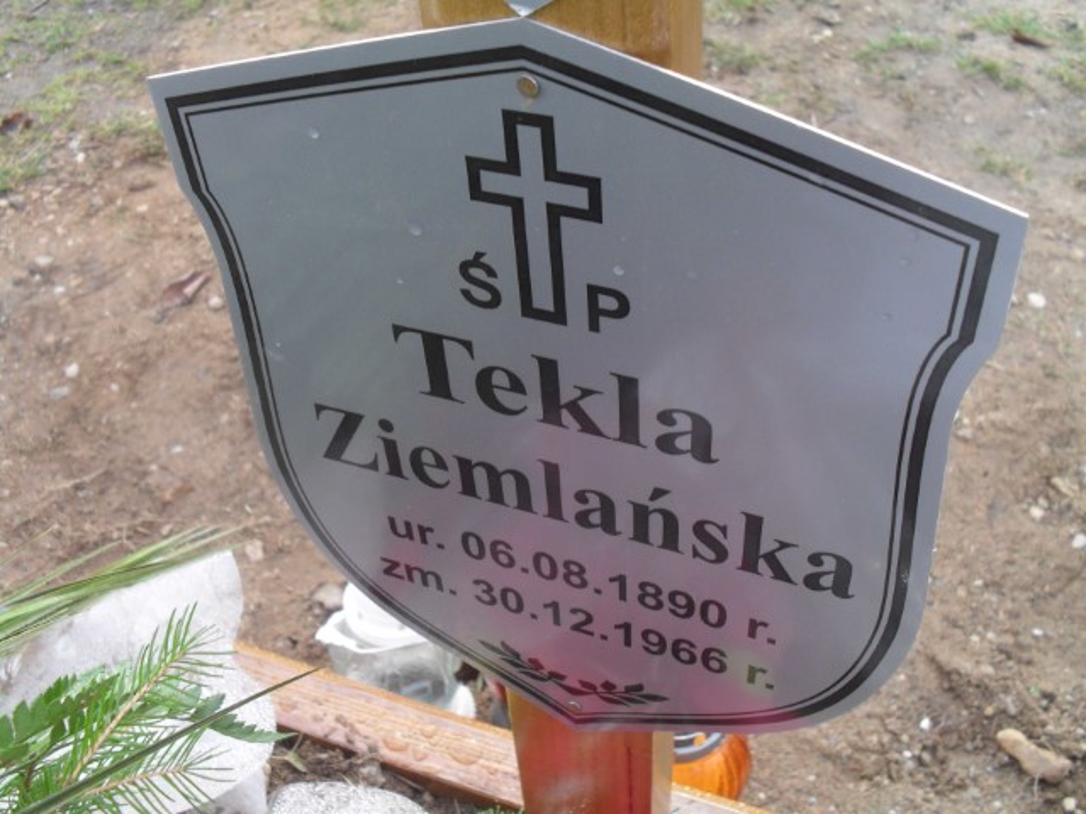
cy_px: 407
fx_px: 1098
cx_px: 543
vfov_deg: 40.7
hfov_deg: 52.6
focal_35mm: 35
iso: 100
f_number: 3.2
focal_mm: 6.3
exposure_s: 1/90
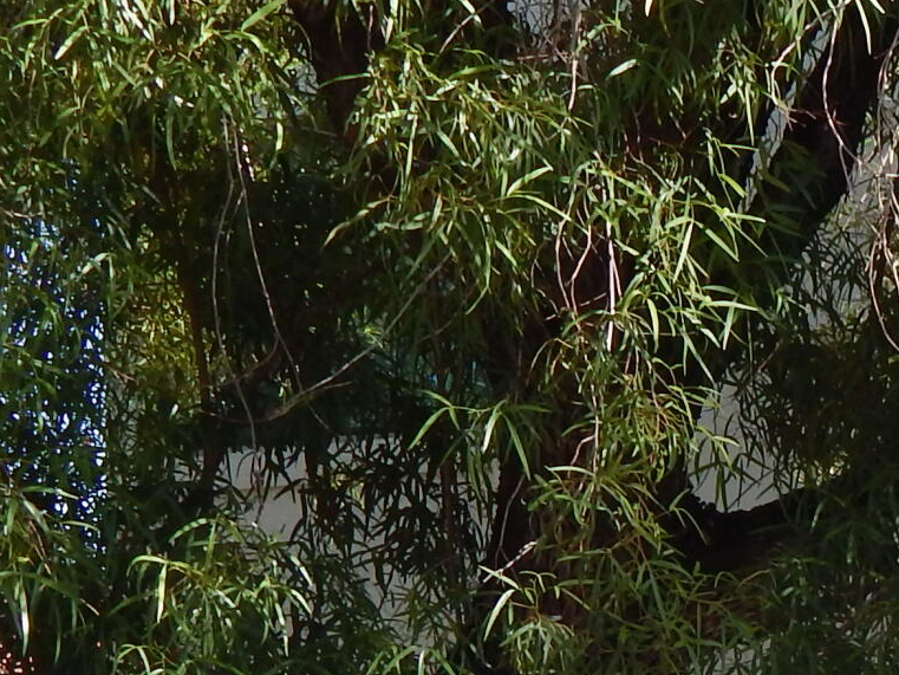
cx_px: 1389
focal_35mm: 138
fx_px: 3585
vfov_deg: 10.4
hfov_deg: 13.4
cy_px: 954
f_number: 3.3
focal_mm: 6.1
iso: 125
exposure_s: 1/500
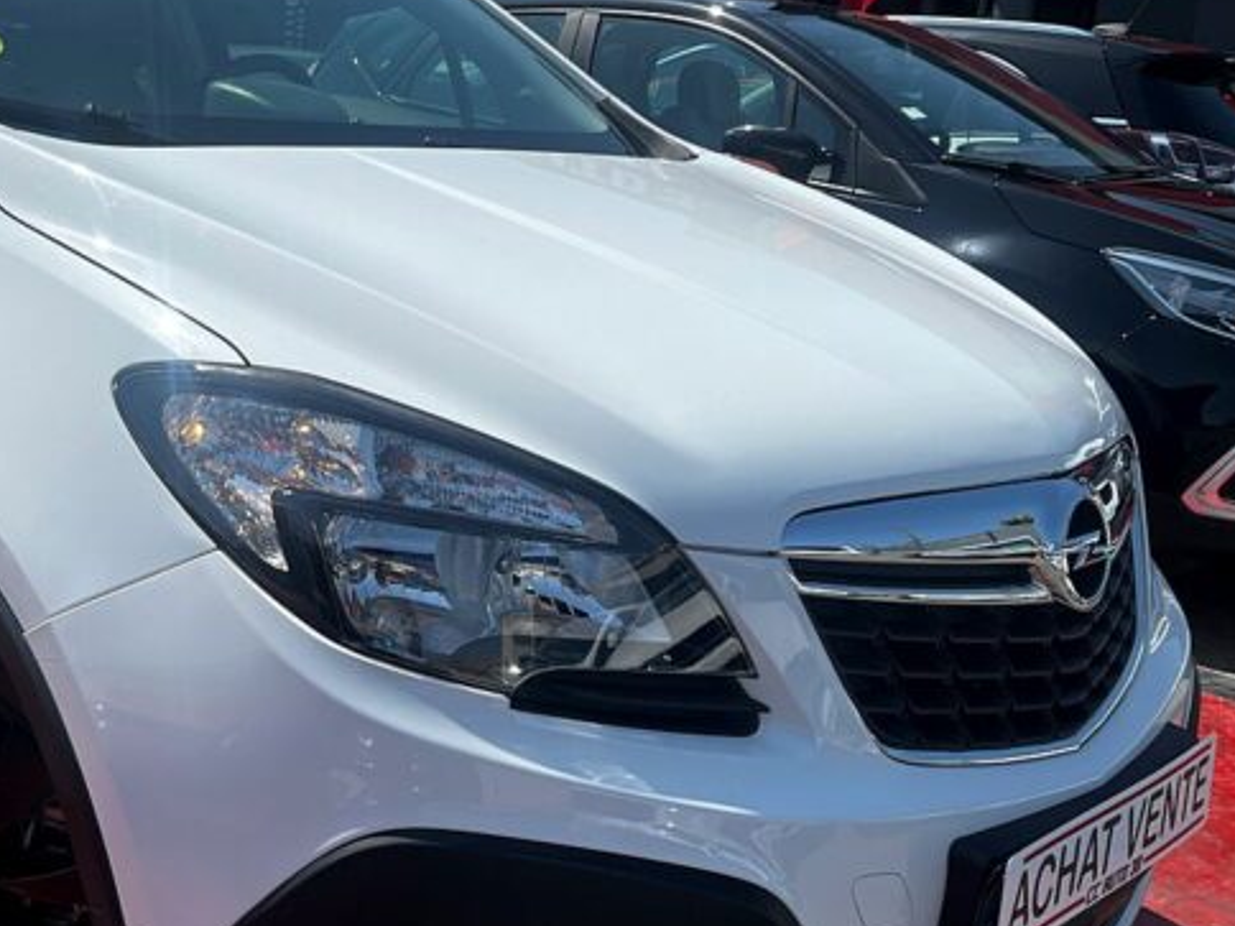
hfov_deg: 42.2
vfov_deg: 33.6
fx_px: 1534
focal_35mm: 43
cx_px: 276
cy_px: 482
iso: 50
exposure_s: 1/5556
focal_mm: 5.1
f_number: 1.6
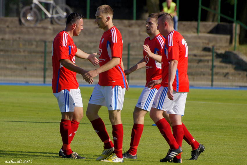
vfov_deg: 3.1
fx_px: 3086
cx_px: 124
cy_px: 82
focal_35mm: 450
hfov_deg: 4.6
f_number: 5.6
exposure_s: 1/1250
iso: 200
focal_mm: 300
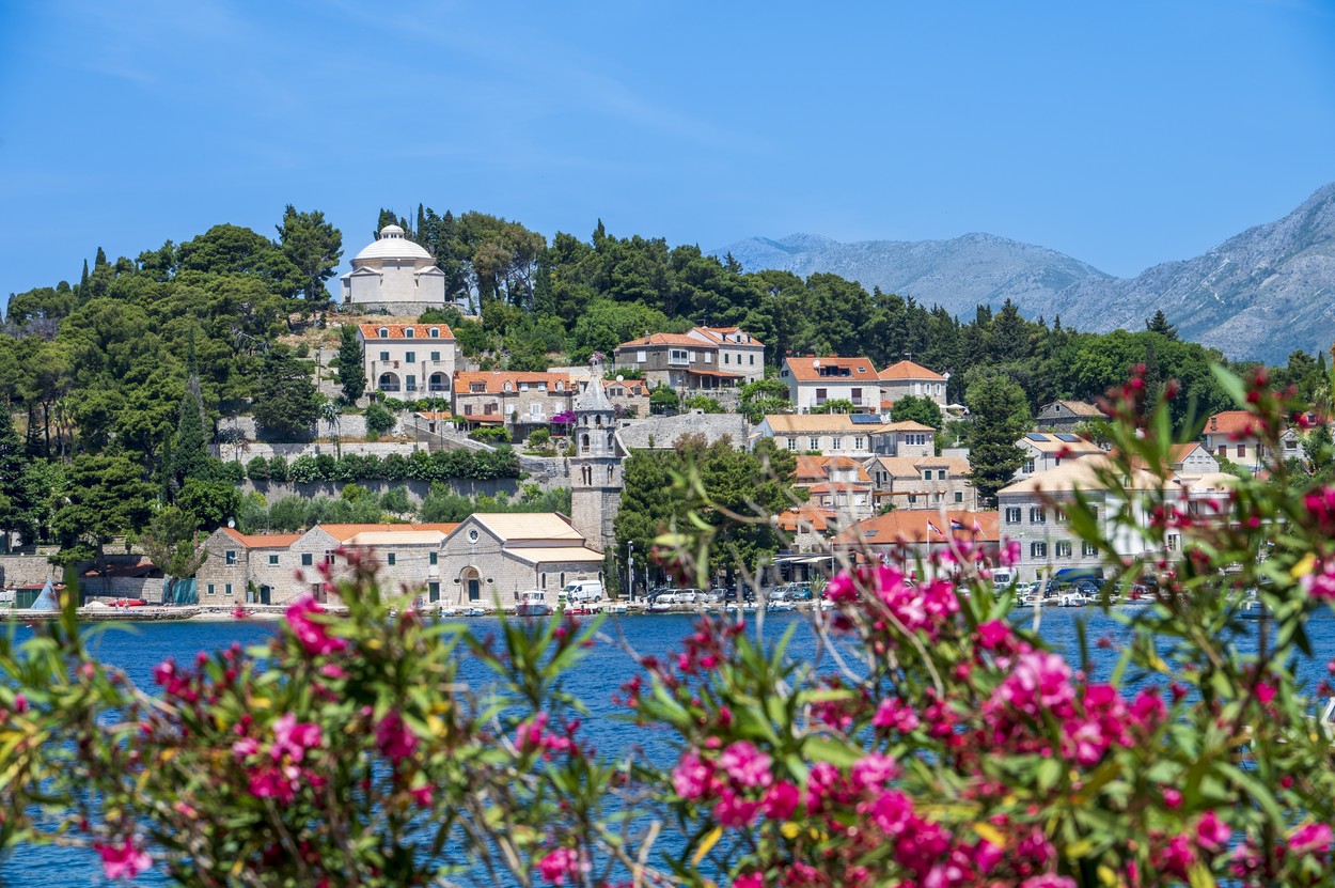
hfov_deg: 20.2
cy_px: 444
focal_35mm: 101
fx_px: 3742
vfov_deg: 13.5
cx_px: 668
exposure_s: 1/200
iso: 100
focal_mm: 101
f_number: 10
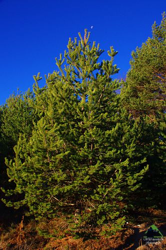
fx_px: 250
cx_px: 83
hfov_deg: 36.8
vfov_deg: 53.2
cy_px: 125
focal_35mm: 36
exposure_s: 1/200
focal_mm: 24
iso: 200
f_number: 10
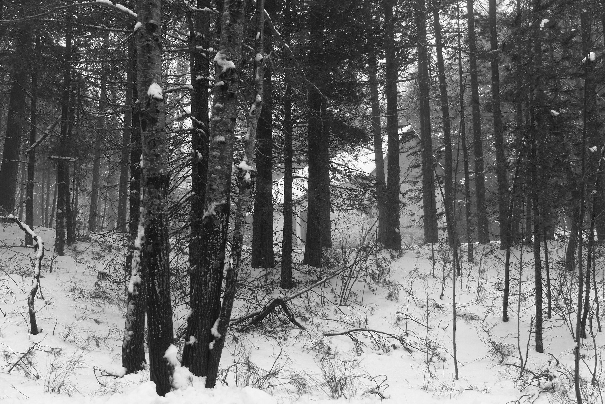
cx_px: 302
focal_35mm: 38
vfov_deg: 35.1
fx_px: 639
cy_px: 202
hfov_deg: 50.7
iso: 800
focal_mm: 25.1
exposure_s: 1/250
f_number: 2.8
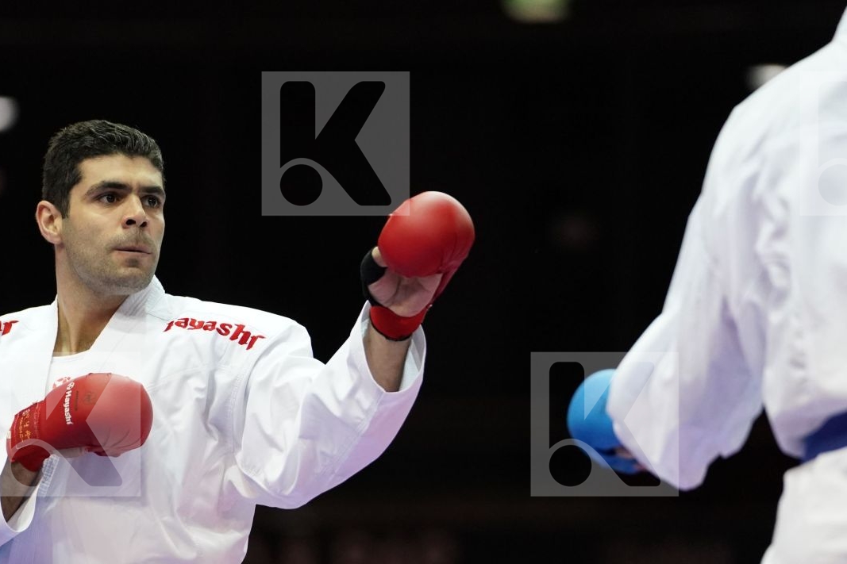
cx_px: 336
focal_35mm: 307
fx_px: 7221
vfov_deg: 4.5
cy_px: 424
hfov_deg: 6.7
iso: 4000
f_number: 2.8
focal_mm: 182
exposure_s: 1/1000
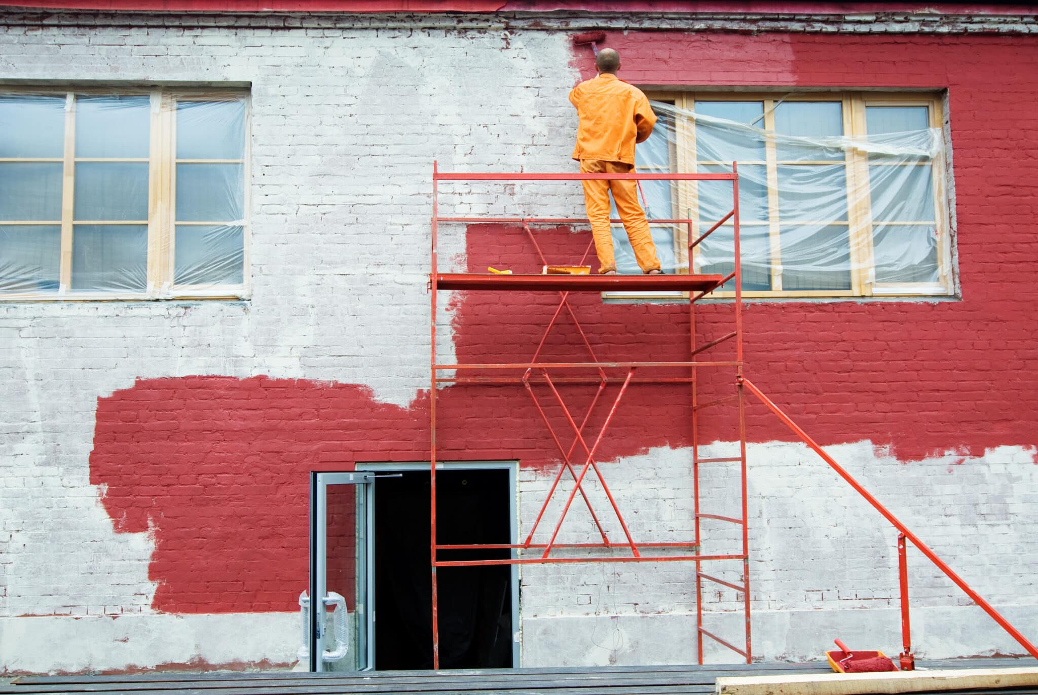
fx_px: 1039
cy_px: 348
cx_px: 519
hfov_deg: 53.1
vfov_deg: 37.0
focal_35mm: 36
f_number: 4
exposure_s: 1/250
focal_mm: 24
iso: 100
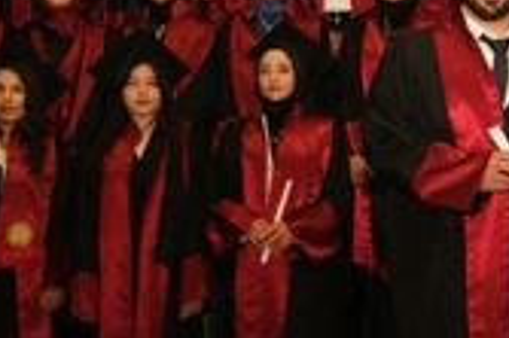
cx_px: 579
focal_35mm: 92
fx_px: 1299
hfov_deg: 20.9
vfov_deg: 14.7
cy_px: 56
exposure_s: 1/160
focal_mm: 23.4
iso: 1250
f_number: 2.8
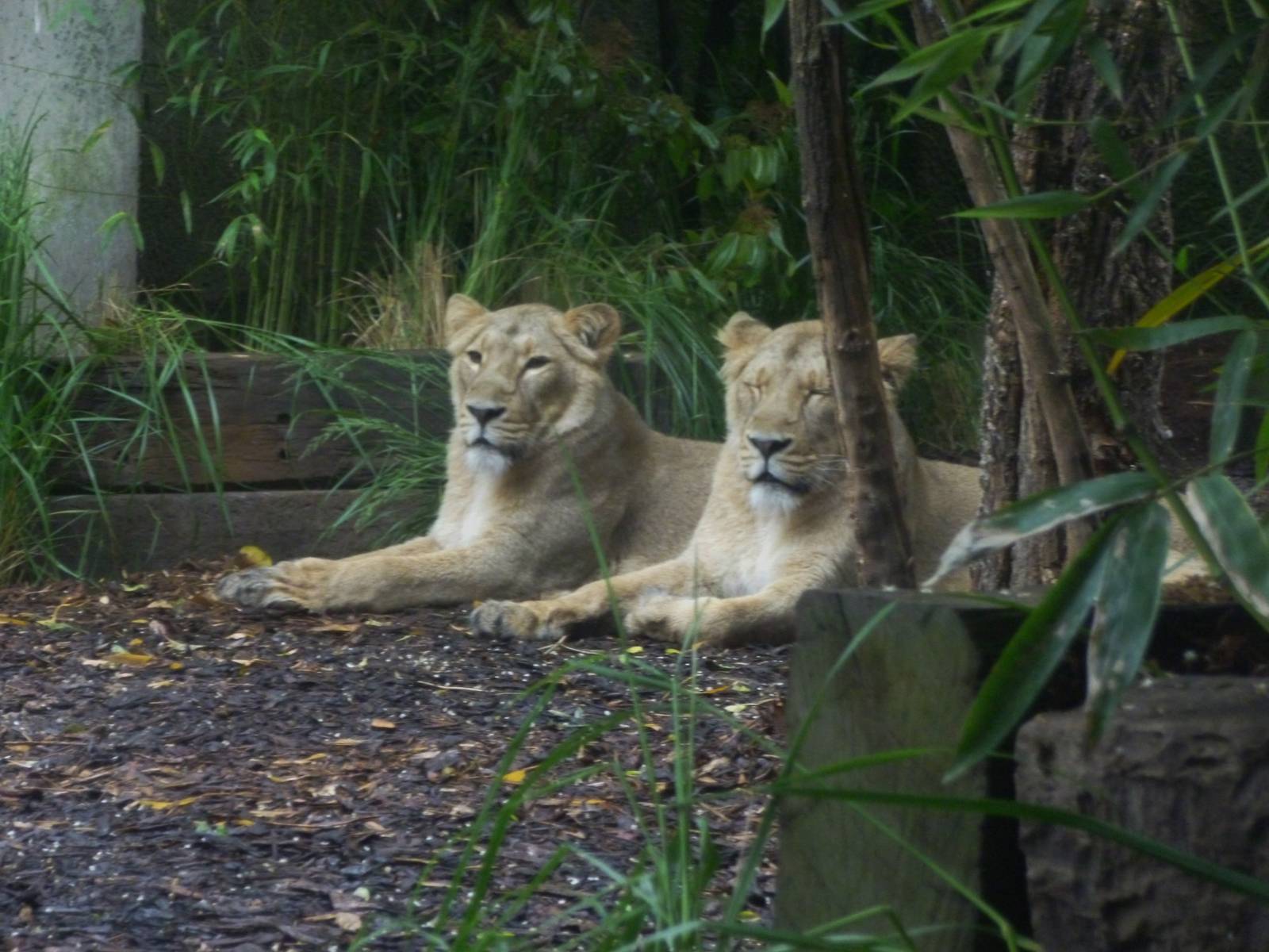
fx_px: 6232
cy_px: 476
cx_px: 634
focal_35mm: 170
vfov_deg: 8.7
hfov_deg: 11.6
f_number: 5.8
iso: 800
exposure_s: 1/40
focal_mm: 30.4
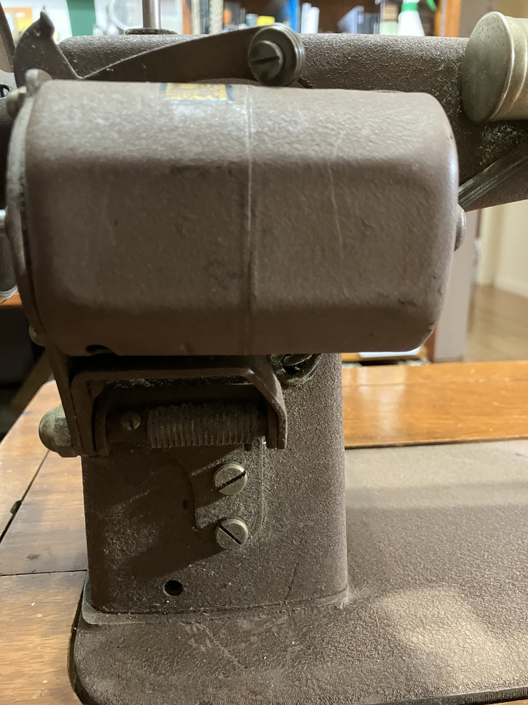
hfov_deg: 49.7
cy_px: 352
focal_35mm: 28
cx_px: 264
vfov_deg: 63.4
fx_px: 569
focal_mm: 3.99
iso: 640
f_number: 1.8
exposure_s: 1/30
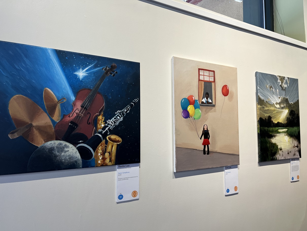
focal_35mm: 26
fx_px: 231
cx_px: 154
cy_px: 116
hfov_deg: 67.3
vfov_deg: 53.1
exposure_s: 1/120
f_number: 1.5
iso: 80
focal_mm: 5.7
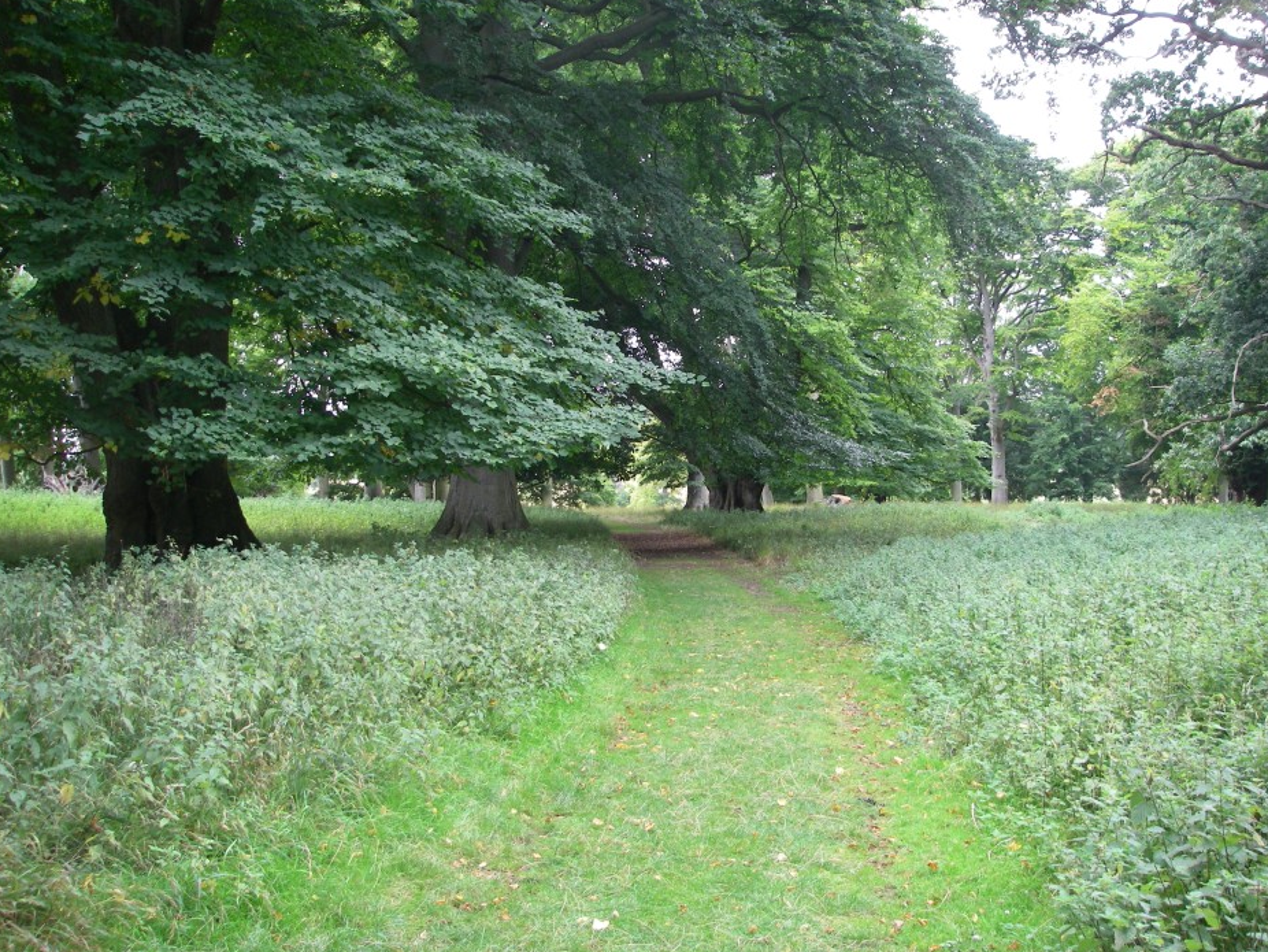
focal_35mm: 39
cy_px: 469
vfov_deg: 36.8
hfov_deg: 47.9
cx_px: 637
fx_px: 1429
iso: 80
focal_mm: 6.3
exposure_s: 1/50
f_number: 3.3
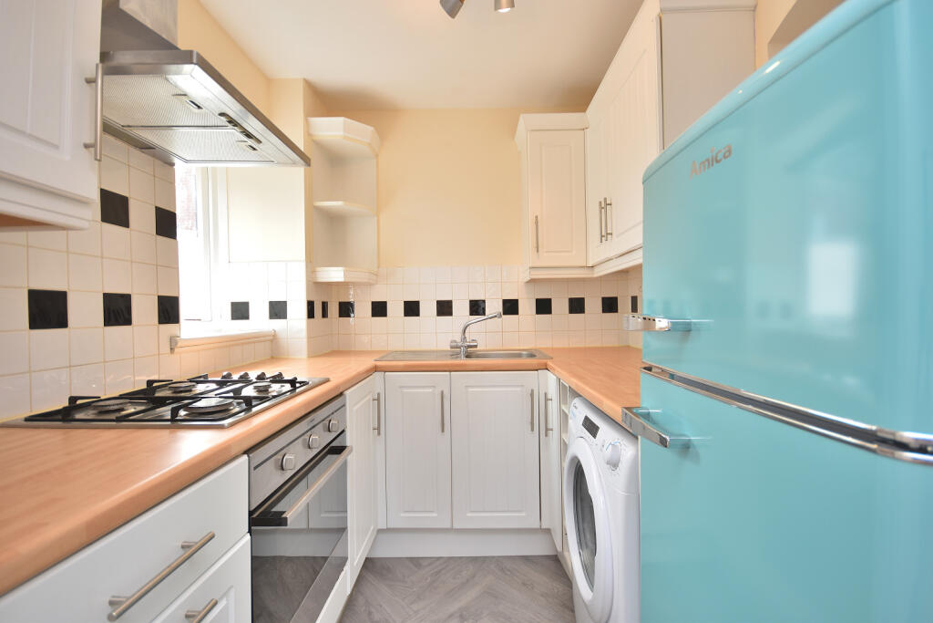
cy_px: 312
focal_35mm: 15
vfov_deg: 77.3
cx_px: 466
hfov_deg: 100.4
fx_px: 389
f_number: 4.5
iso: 100
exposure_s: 1/40
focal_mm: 10
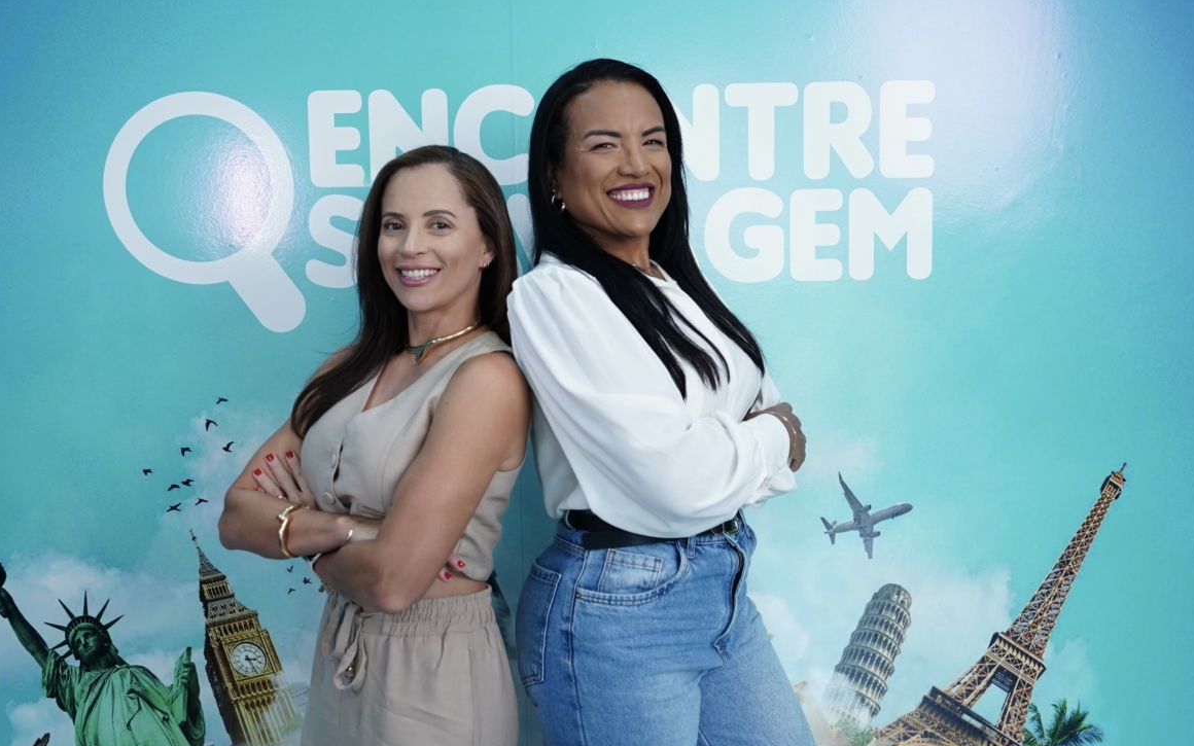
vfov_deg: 33.6
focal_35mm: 38
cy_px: 381
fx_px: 1237
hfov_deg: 51.5
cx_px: 600
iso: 640
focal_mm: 25
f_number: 2.8
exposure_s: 1/160
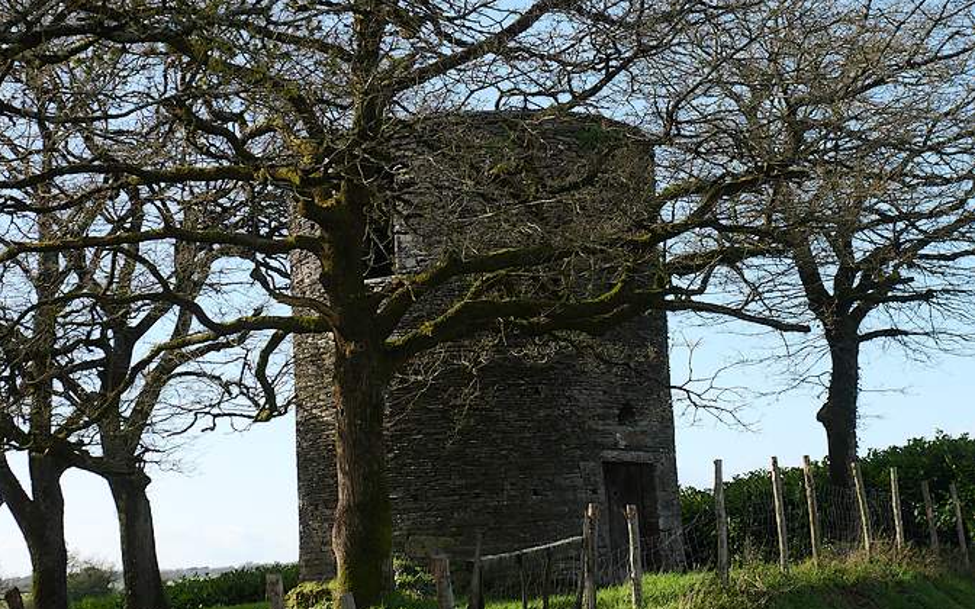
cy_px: 203
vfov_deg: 18.3
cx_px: 487
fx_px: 1887
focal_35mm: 71
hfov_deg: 29.0
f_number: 4
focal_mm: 25
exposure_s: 1/800
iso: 200
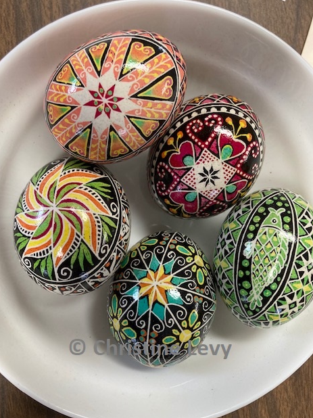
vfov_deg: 61.7
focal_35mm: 29
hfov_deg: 48.2
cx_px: 161
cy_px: 215
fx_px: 350
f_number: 1.8
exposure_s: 1/60
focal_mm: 3.99
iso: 80
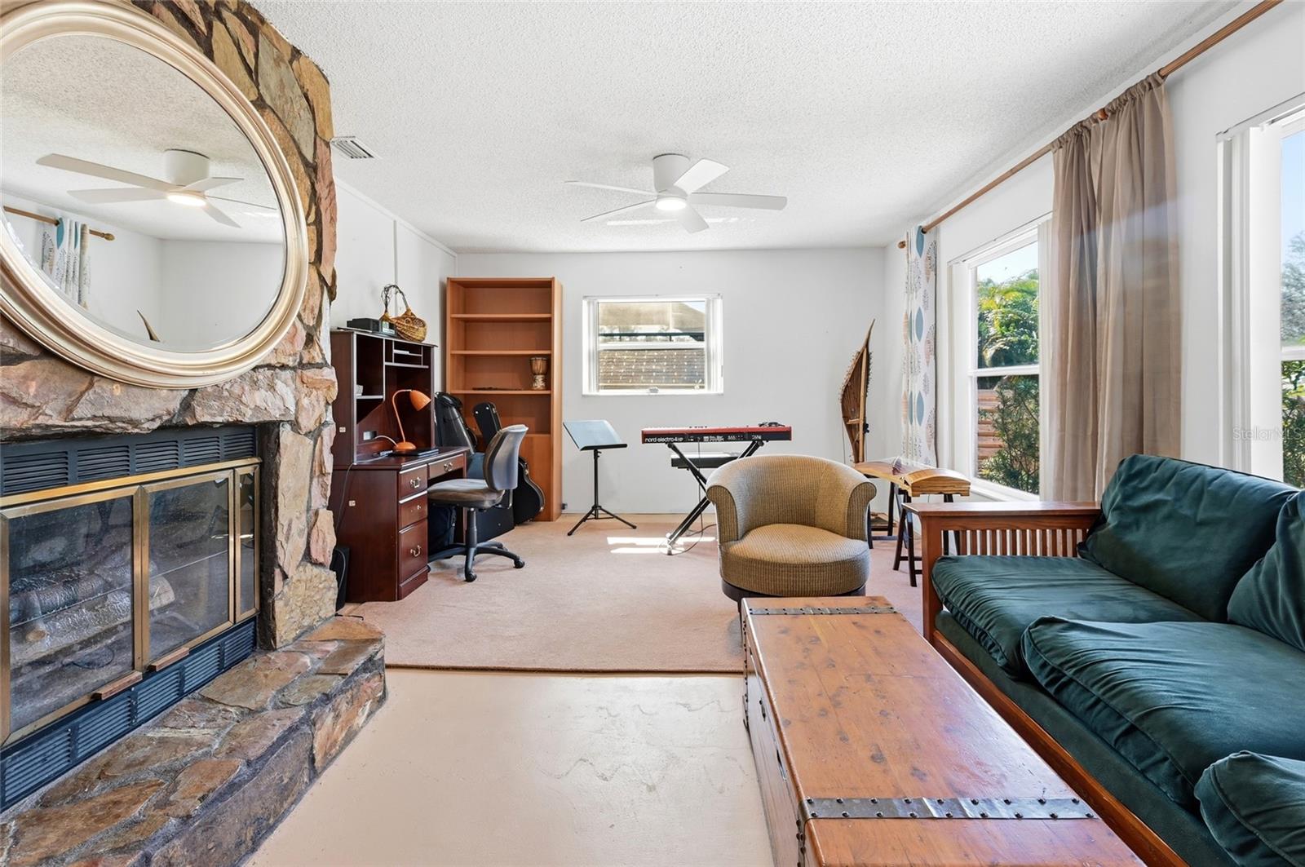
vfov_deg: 73.6
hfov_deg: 96.8
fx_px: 579
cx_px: 652
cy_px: 434
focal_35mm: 16
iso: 250
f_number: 9
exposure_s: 1/400
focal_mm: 16
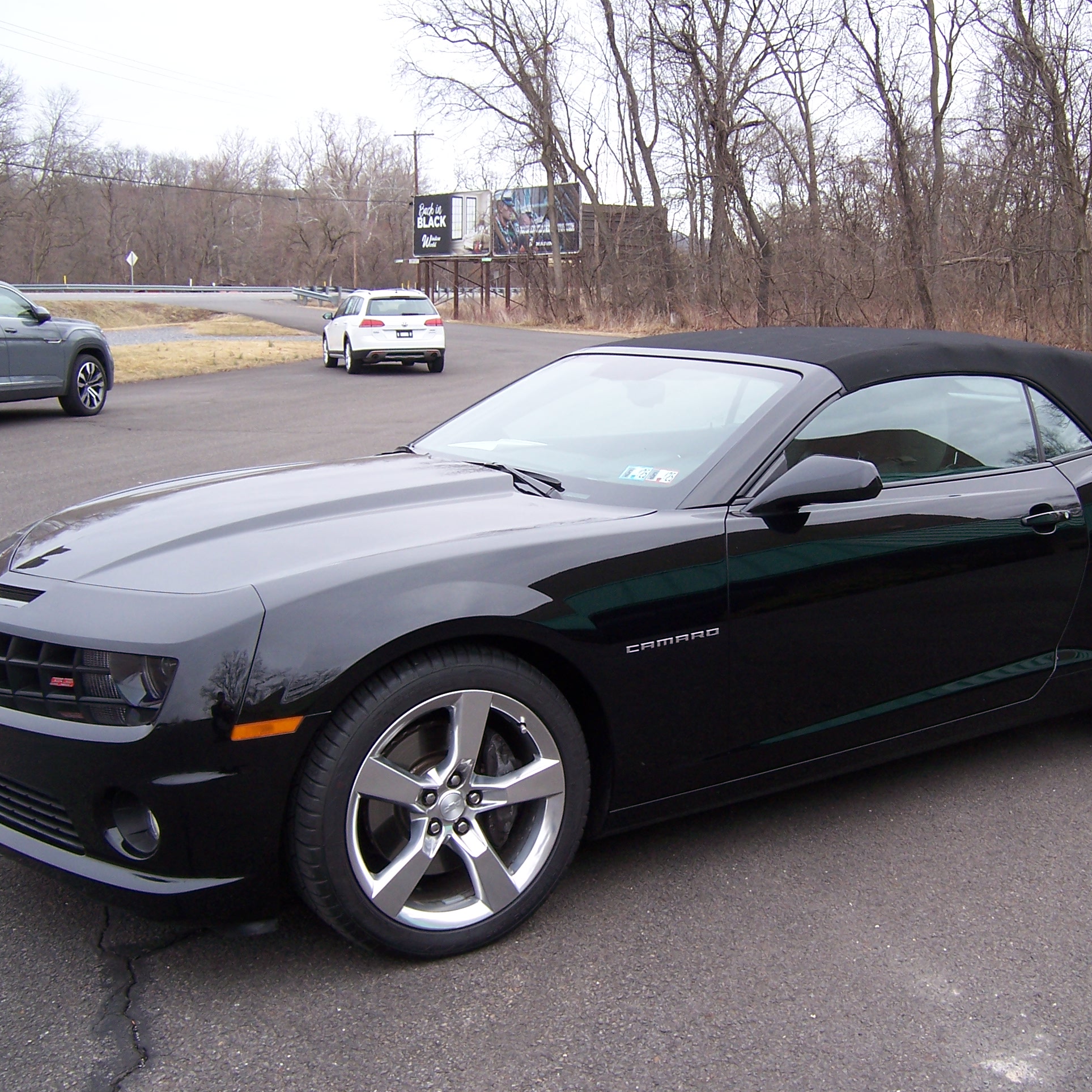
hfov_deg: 42.7
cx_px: 617
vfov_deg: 42.8
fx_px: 1392
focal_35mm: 39
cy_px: 546
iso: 80
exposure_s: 1/90
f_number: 3.4
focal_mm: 5.5
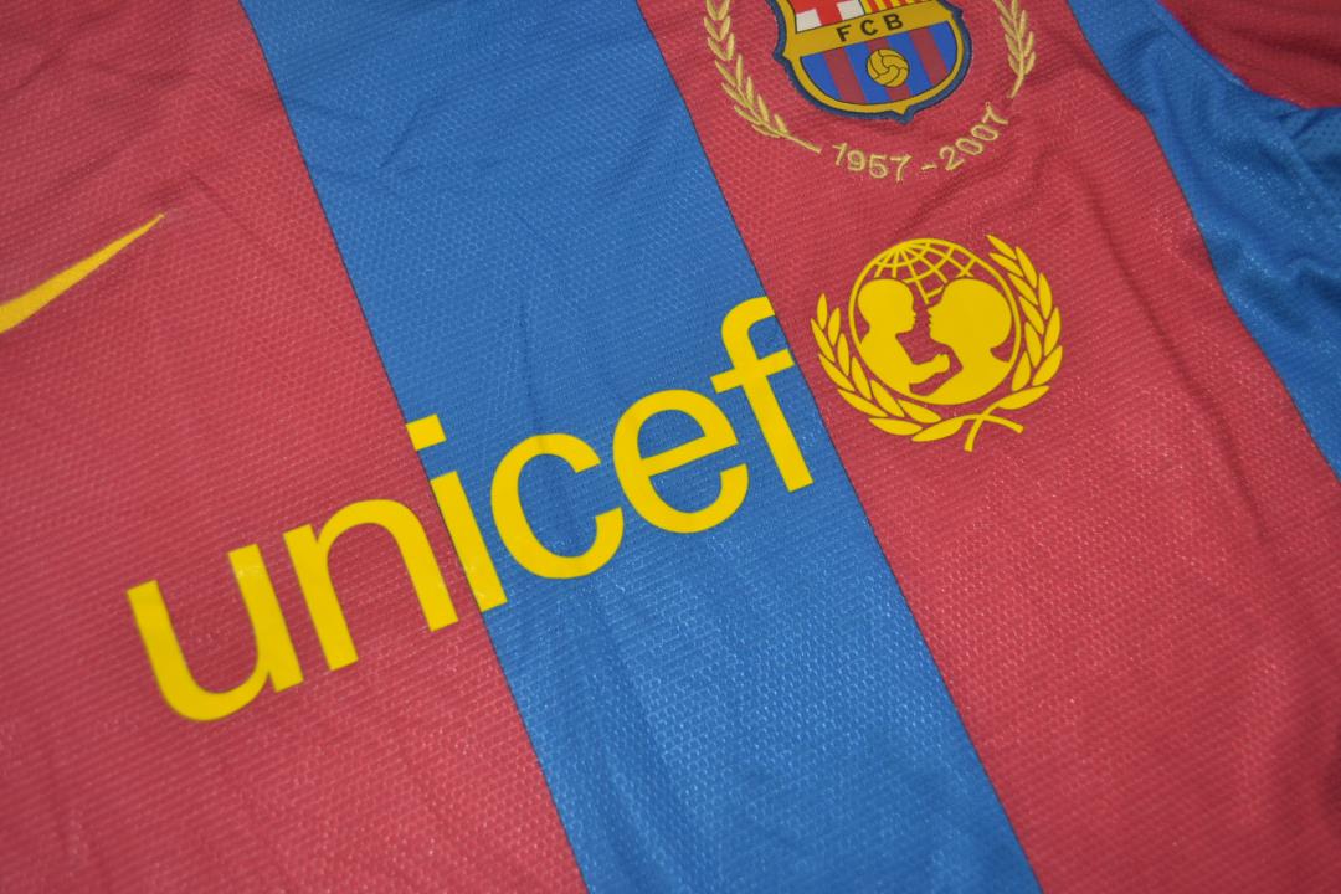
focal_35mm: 33
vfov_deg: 40.0
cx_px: 670
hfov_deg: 57.2
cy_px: 447
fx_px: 1229
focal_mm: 22
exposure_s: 1/200
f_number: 3.8
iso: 200
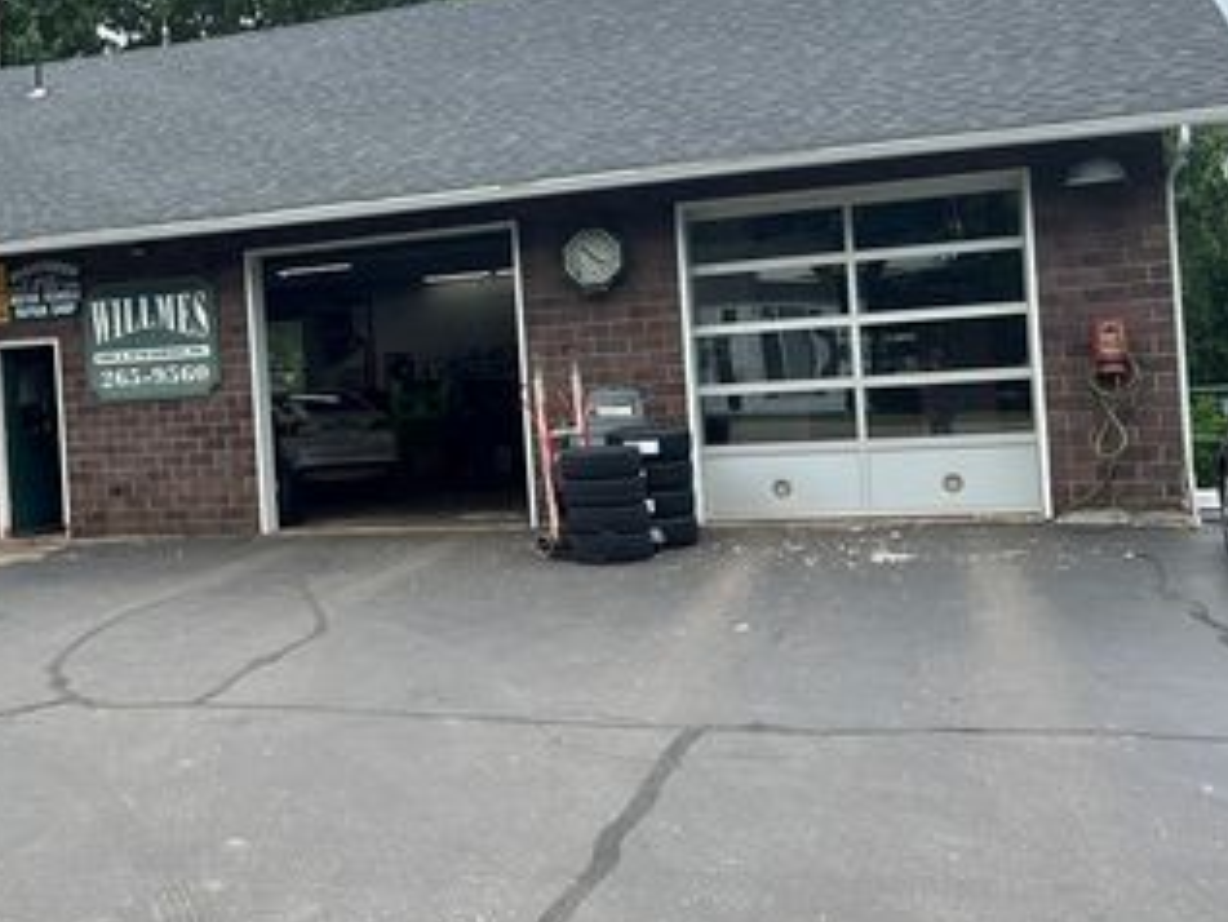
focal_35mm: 41
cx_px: 322
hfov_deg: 44.4
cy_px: 397
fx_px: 1455
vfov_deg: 35.1
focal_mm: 5.7
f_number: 1.5
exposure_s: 1/1159
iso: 50
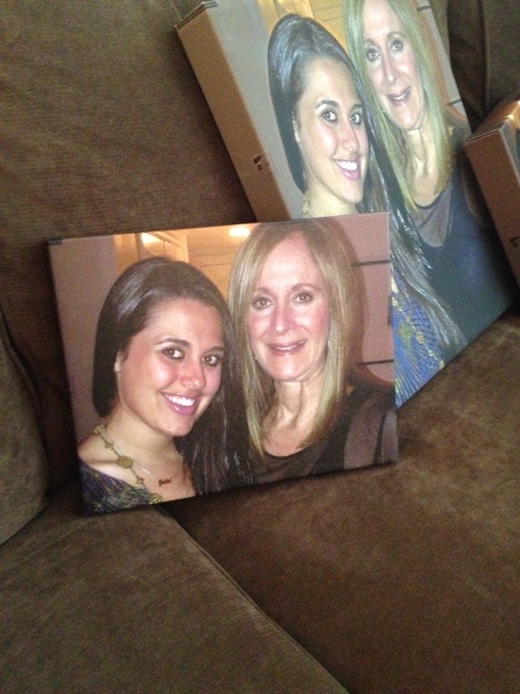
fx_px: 701
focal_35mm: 35
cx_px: 260
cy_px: 347
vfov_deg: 52.6
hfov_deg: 40.7
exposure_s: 1/15
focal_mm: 4.28
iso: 800
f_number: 2.4
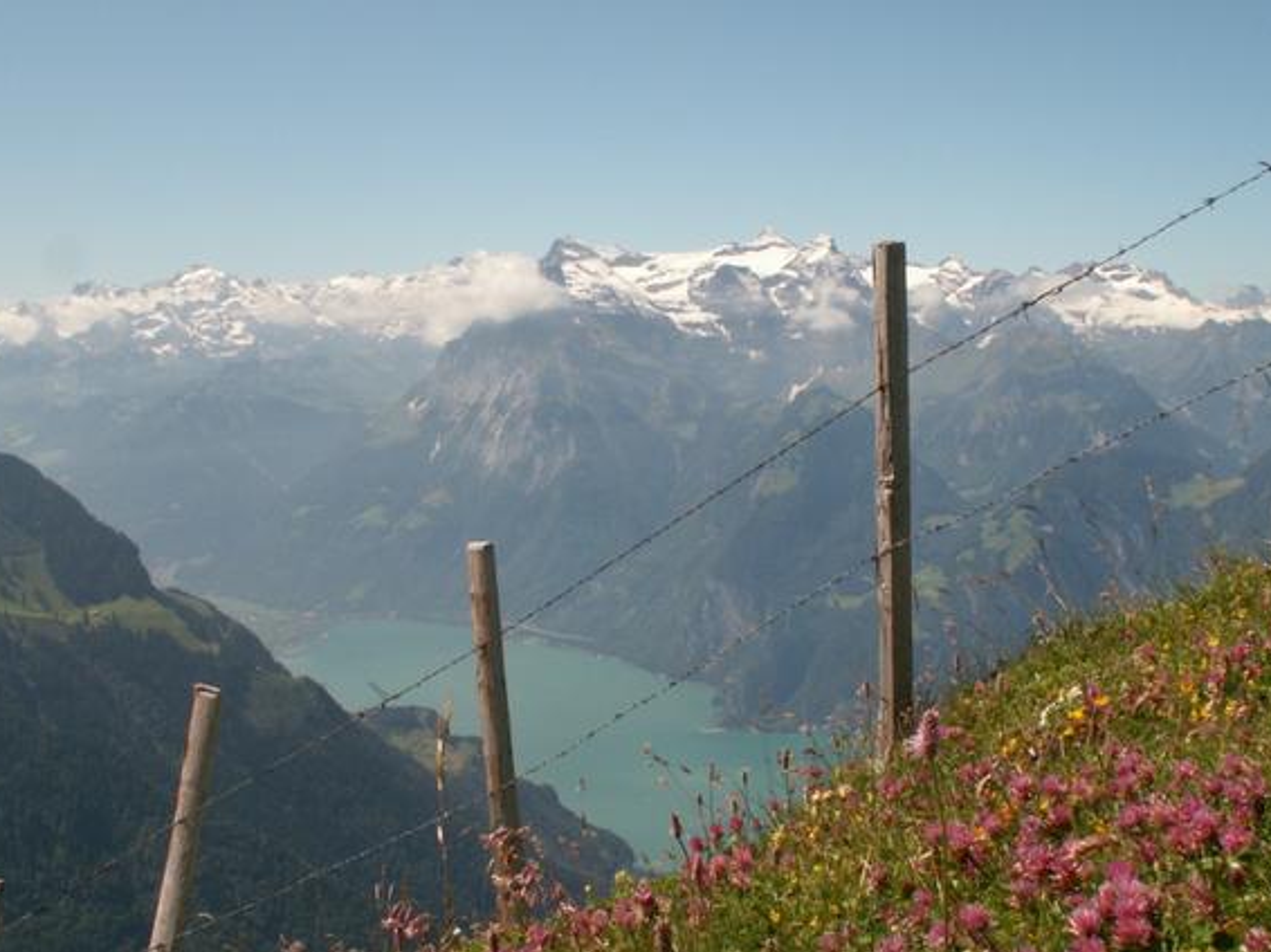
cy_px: 503
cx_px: 687
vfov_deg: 33.6
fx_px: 1578
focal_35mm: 43
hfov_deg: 43.8
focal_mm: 6.23
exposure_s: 1/200
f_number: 8
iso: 50
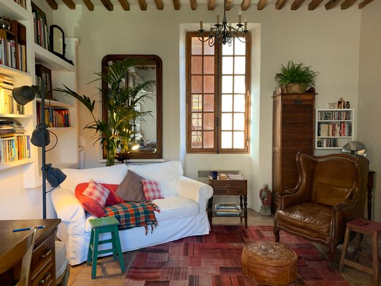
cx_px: 190
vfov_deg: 53.1
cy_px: 143
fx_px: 286
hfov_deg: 67.3
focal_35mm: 26
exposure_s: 1/50
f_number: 1.8
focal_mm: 4.25
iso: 125
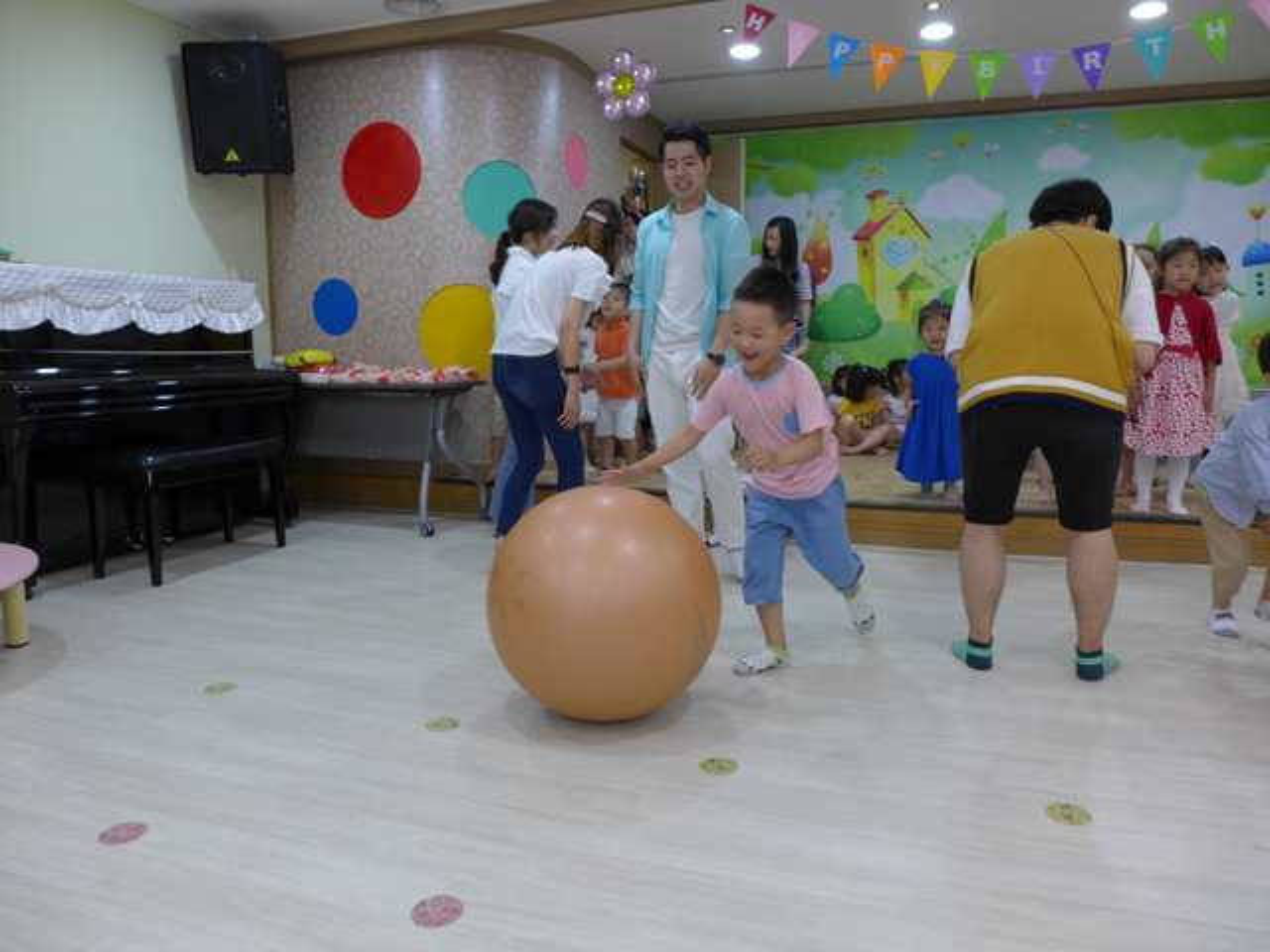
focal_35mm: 24
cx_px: 635
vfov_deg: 56.8
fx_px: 881
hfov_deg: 71.6
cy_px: 476
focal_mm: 4.7
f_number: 1.4
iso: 250
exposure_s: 1/250
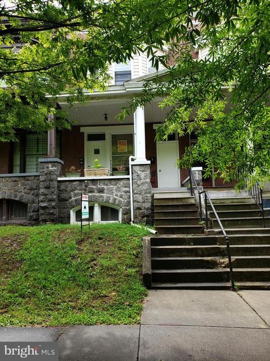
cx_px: 135
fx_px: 270
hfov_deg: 53.0
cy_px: 180
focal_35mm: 26
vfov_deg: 67.3
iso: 50
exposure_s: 1/199
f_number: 2.4
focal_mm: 4.3
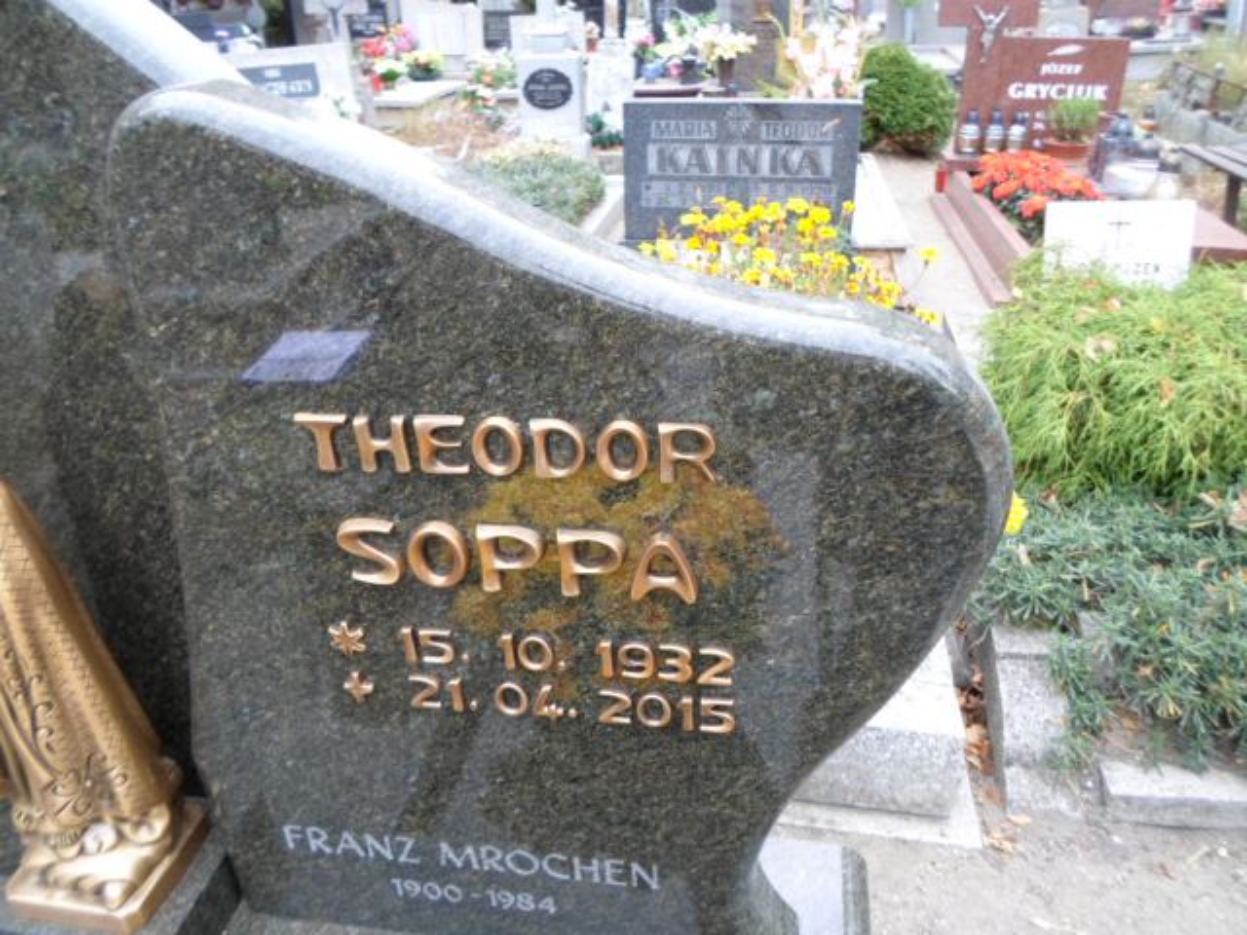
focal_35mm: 25
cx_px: 624
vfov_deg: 54.9
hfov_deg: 69.4
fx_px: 901
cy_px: 468
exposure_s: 1/90
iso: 80
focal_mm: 4.5
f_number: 2.5
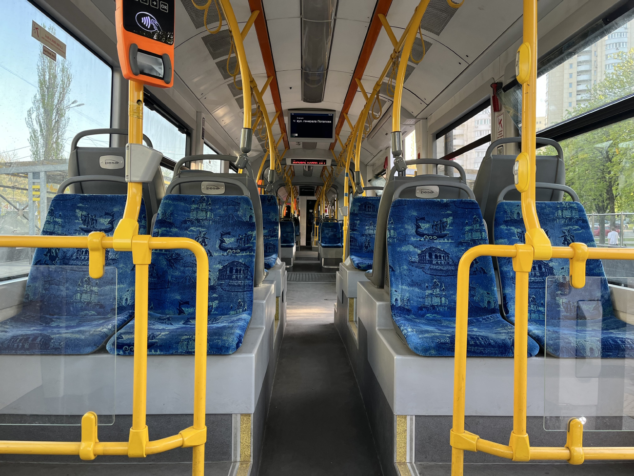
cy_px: 238
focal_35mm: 26
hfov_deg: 67.3
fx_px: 476
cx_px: 317
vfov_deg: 53.1
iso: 80
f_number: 1.6
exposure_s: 1/121
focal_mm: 5.1
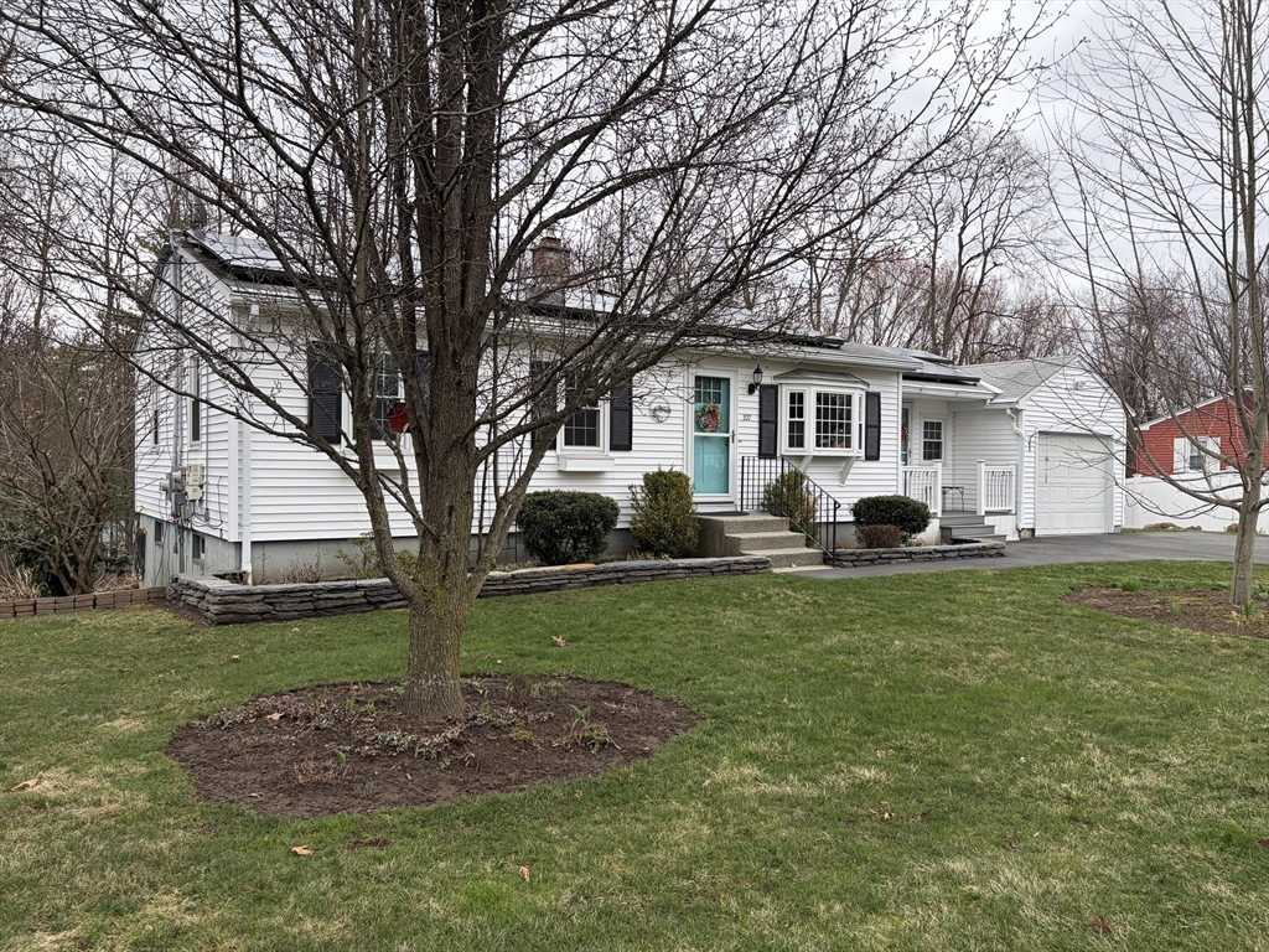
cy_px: 476
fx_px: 953
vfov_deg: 53.1
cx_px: 634
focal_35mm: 26
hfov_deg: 67.3
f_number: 1.6
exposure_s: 1/1016
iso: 50
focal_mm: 5.96
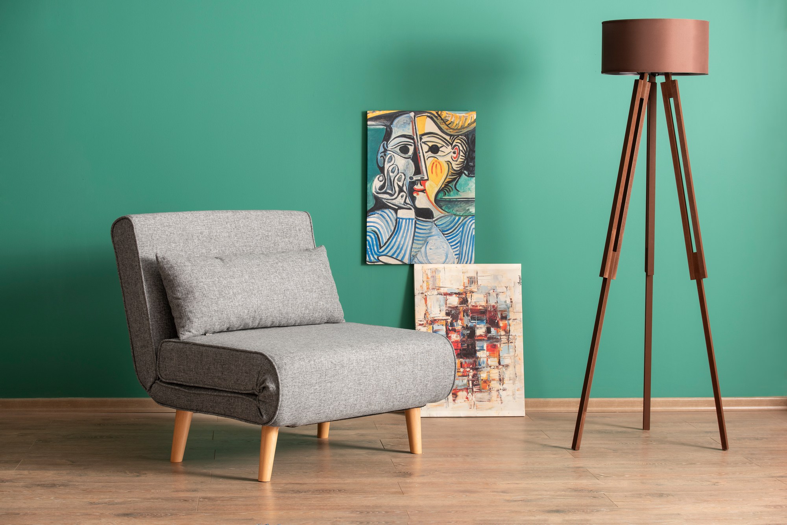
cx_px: 394
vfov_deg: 19.5
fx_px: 1531
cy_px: 262
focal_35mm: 70
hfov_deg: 28.8
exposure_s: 1/160
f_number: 7.1
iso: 160
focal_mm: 70
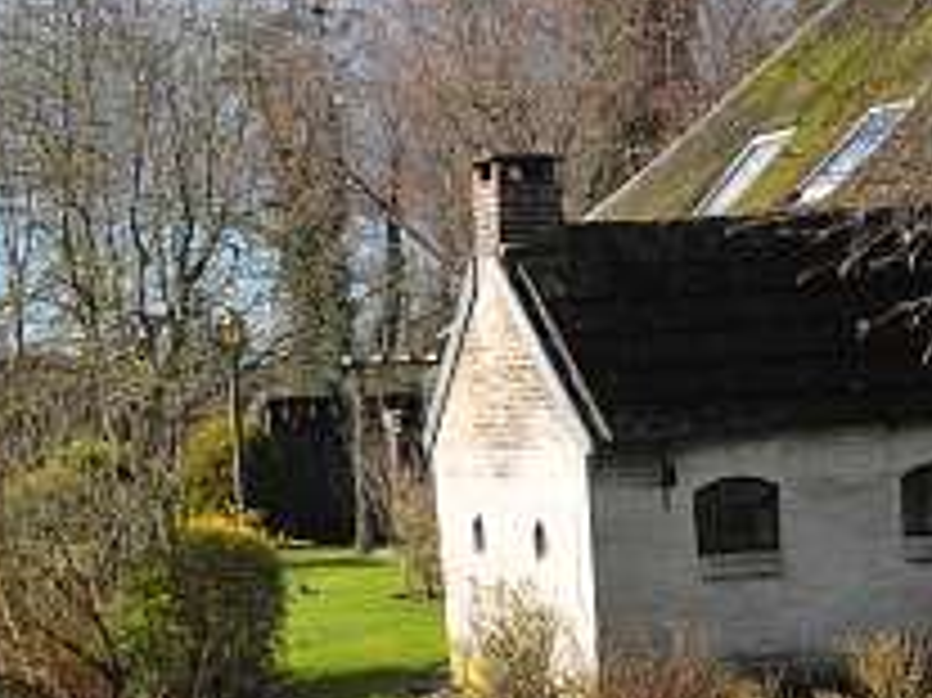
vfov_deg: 15.2
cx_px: 441
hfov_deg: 20.2
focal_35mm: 97
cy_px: 466
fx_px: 2611
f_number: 4.2
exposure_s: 1/1600
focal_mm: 31
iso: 320
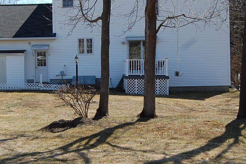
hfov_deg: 26.0
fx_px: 532
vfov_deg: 17.4
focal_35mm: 78
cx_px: 135
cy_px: 81
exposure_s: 1/250
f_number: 8
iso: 200
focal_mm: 22
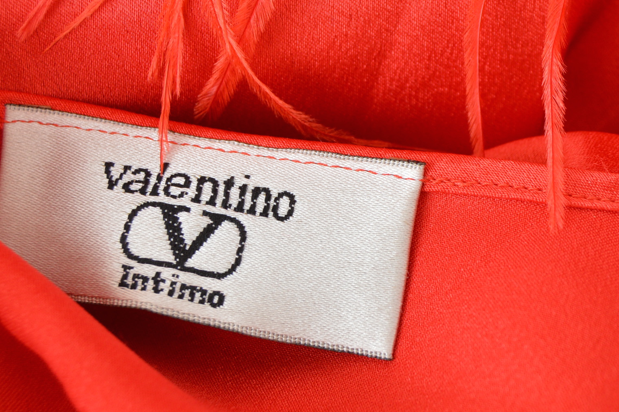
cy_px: 187
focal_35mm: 92
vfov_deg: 14.8
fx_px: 1580
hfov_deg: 22.1
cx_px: 391
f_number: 5
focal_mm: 31
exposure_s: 1/160
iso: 200
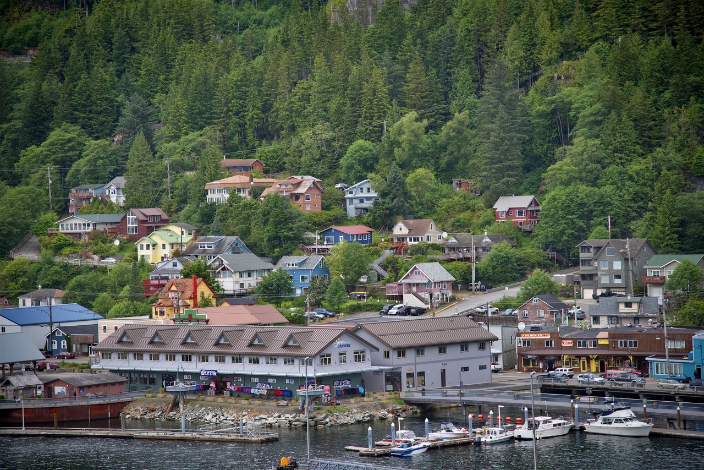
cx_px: 352
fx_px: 2347
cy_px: 235
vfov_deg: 11.4
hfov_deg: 17.1
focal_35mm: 120
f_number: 4
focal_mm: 120
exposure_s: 1/250
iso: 110
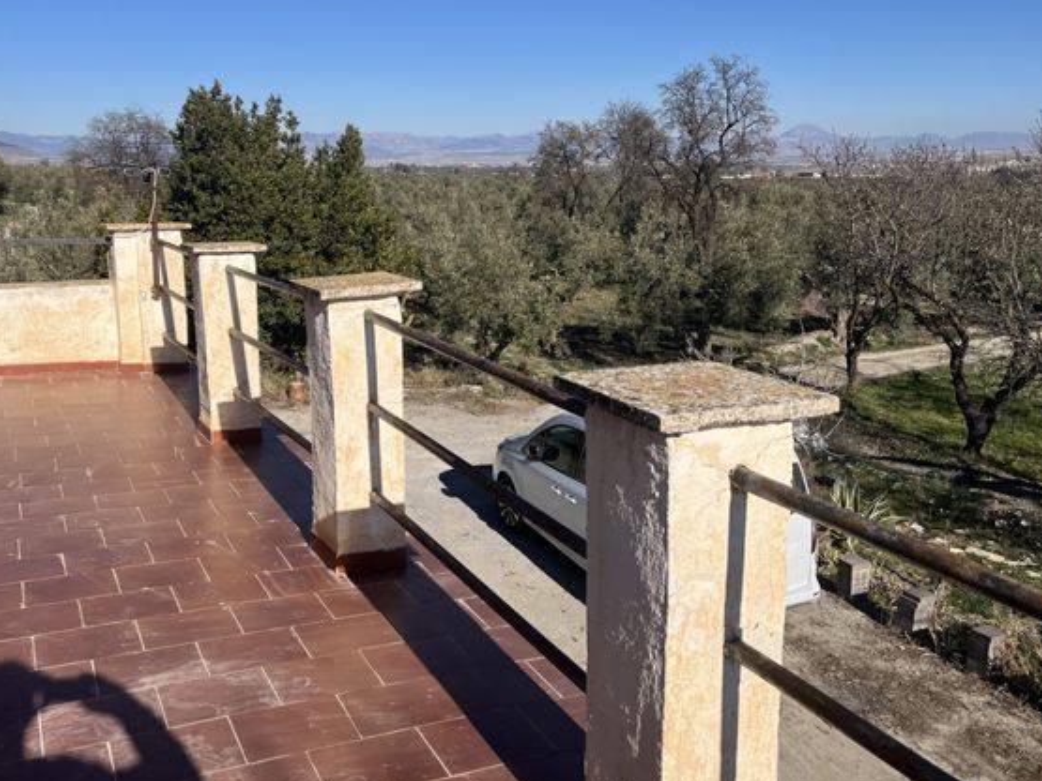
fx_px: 993
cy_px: 357
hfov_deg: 55.3
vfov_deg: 42.9
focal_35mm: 33
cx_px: 470
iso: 50
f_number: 1.6
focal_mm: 5.1
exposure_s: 1/5848
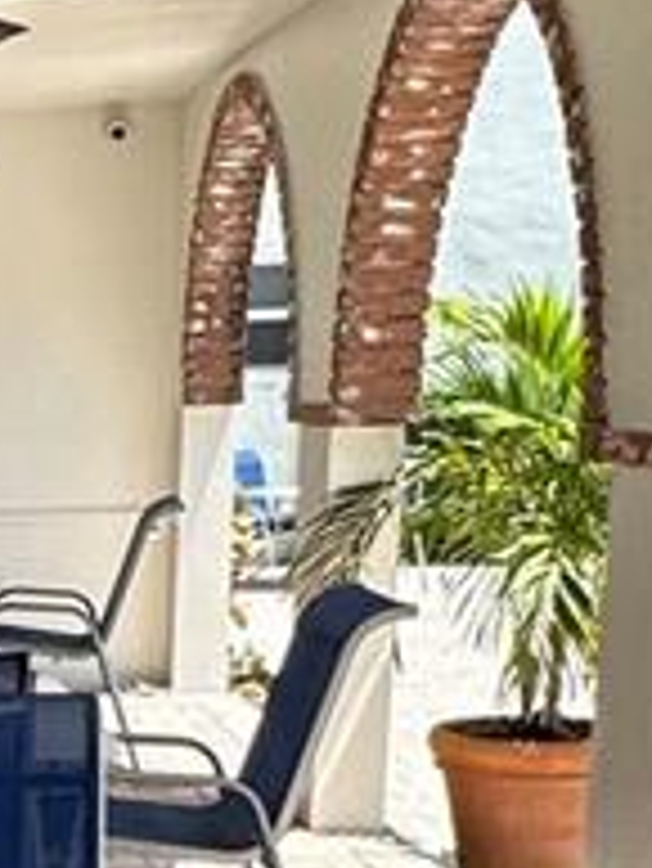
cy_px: 805
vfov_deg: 21.9
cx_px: -531
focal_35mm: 87
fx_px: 2182
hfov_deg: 14.8
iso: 40
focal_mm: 2.22
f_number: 2.2
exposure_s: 1/609
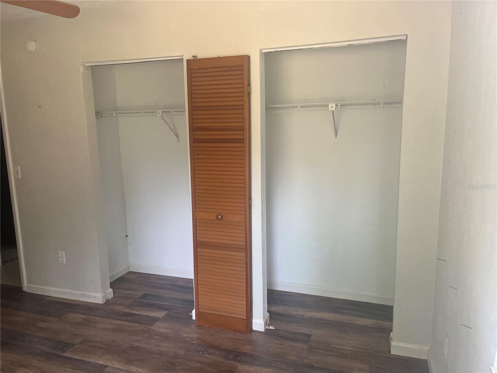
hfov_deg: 67.3
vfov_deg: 53.1
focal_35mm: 26
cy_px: 186
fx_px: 373
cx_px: 248
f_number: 1.6
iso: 125
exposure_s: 1/121
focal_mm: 5.1
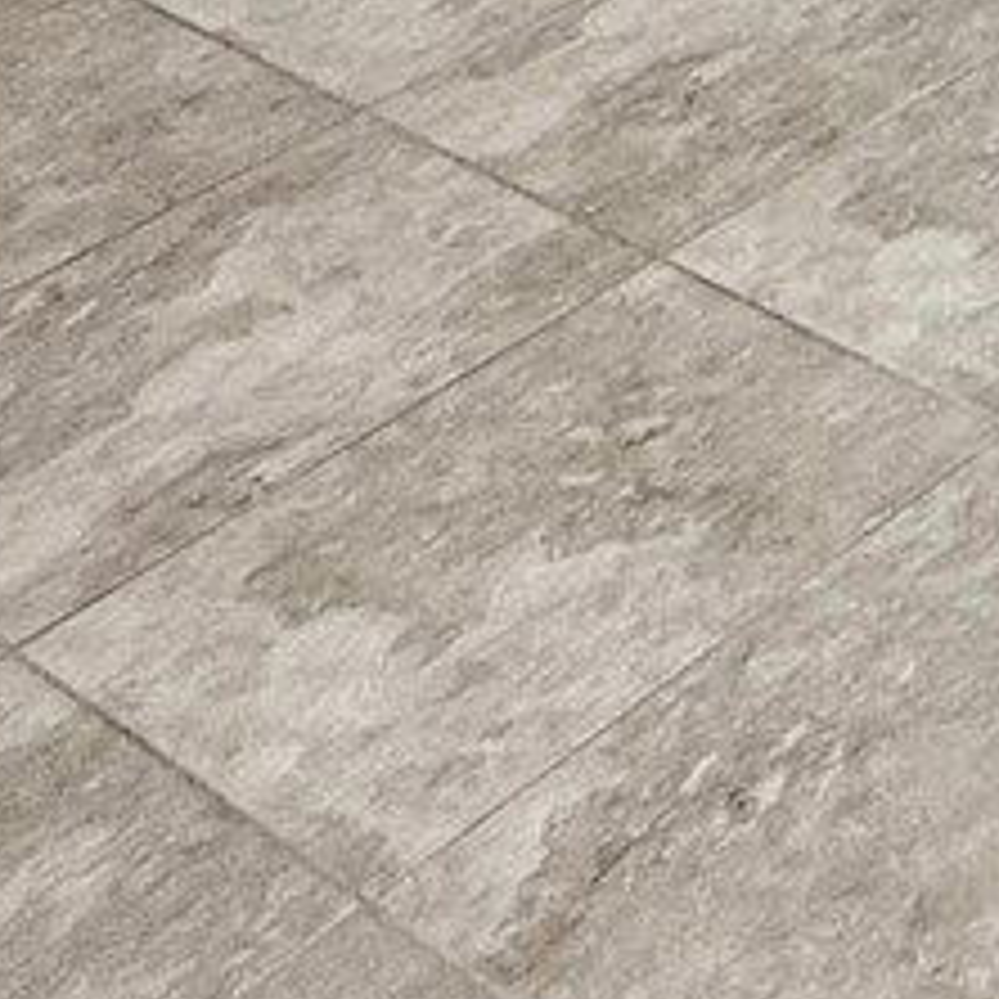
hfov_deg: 13.3
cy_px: -1634
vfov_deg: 12.8
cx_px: 2524
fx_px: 2906
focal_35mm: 89
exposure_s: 1/120
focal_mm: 2.22
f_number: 2.2
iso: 125
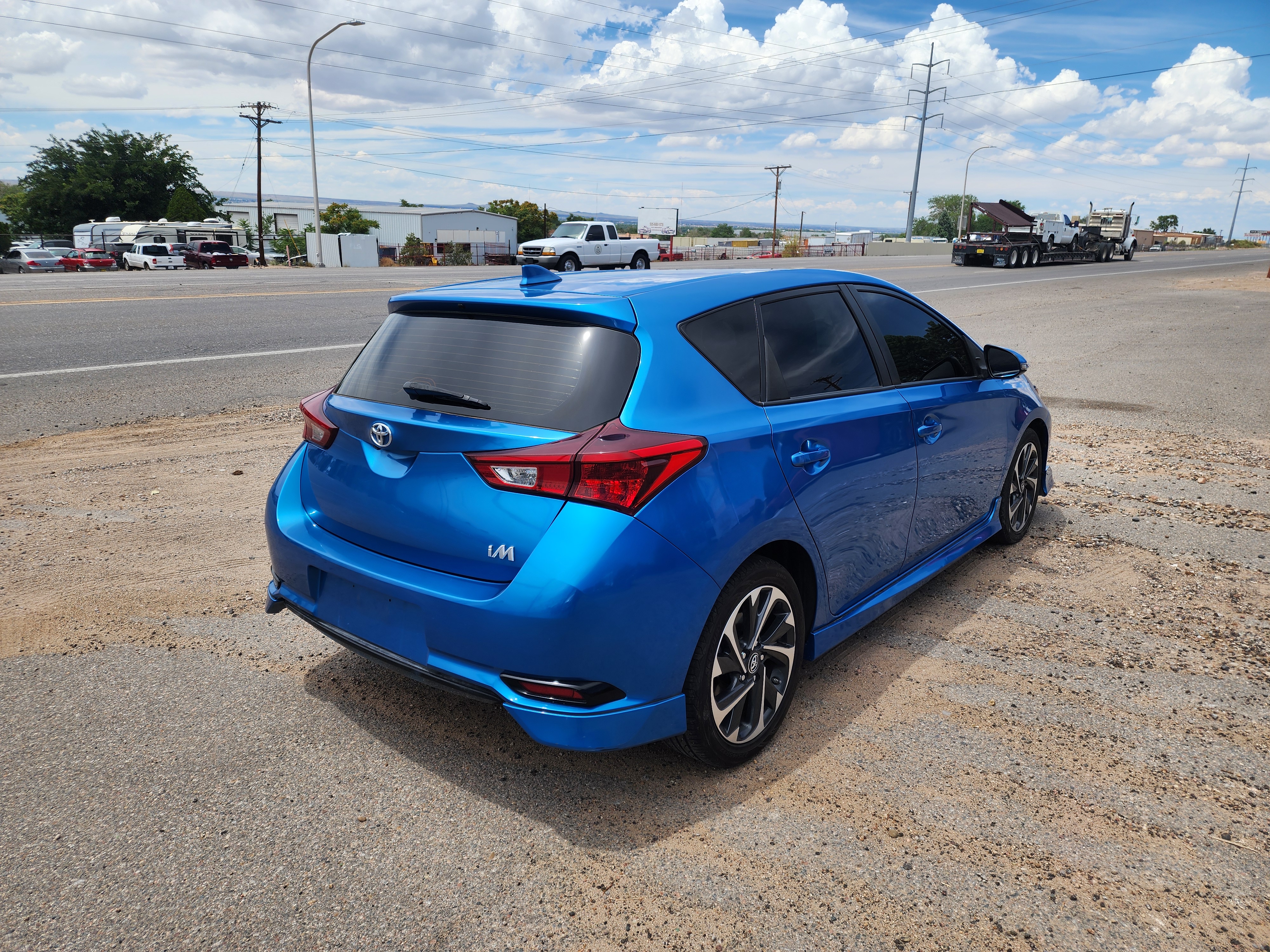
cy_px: 476
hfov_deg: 73.9
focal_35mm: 23
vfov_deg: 58.9
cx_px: 635
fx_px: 844
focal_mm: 6.4
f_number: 1.8
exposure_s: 1/1167
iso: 12
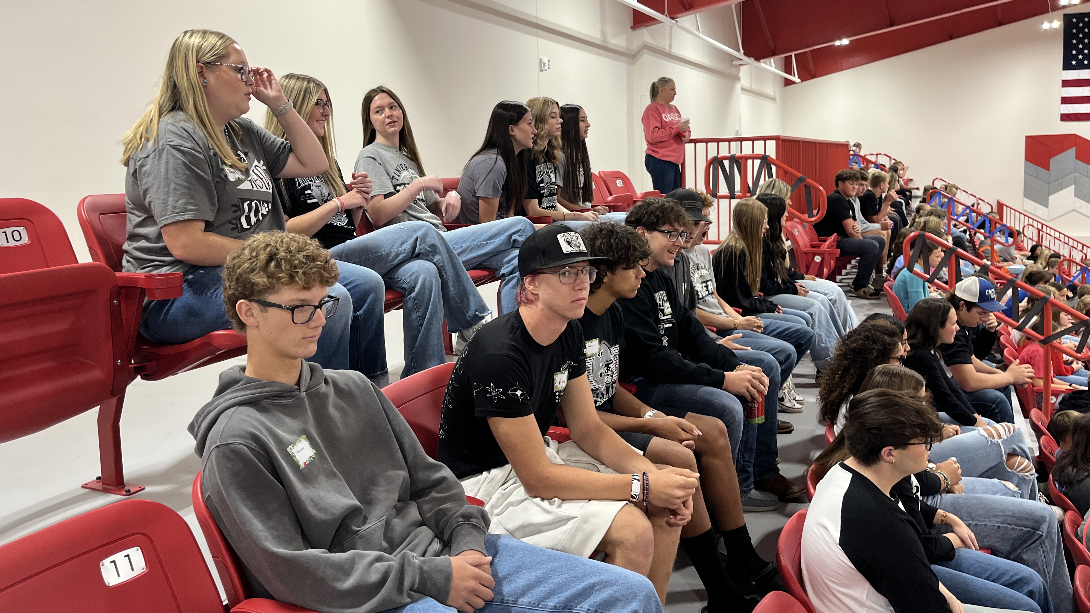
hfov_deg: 66.1
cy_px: 230
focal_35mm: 29
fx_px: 838
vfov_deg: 39.9
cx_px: 533
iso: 125
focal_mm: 5.1
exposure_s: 1/120
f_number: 1.6
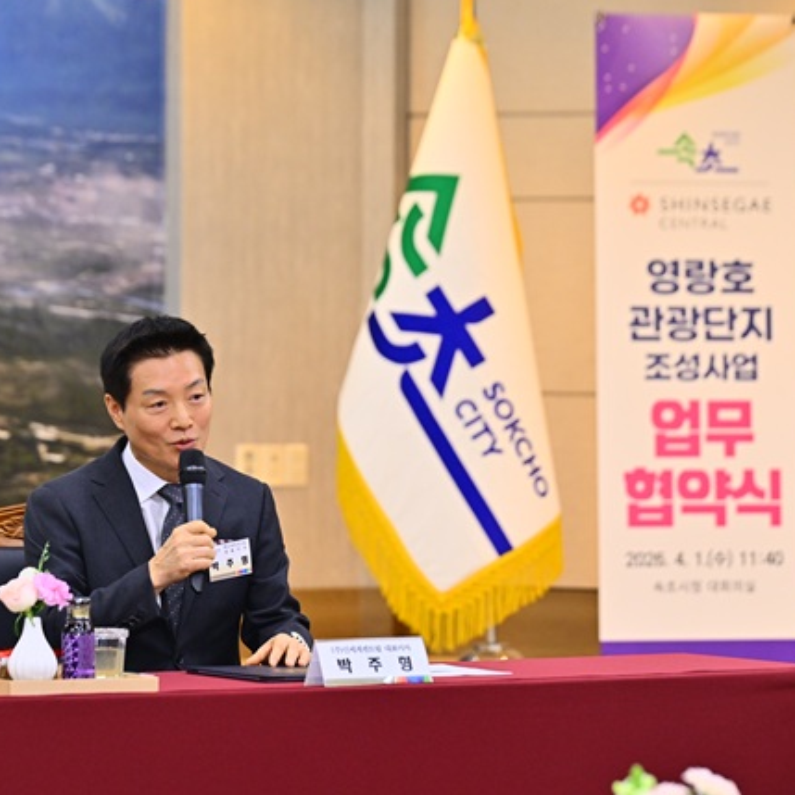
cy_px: 396
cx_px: 326
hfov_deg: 9.1
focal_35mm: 193
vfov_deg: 9.1
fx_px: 5015
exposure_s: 1/200
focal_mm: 150
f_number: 4.5
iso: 1250
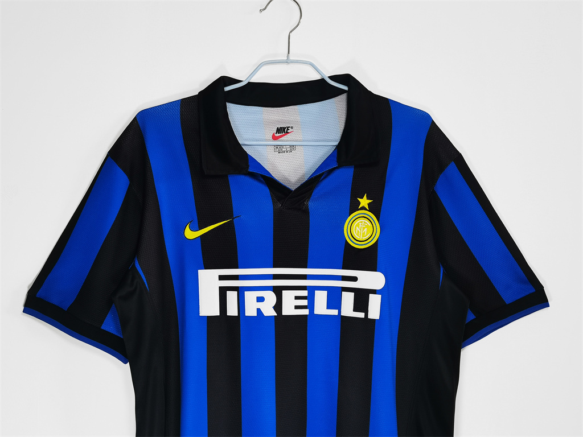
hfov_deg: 58.4
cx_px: 292
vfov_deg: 45.4
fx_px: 522
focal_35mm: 31
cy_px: 218
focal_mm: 5.58
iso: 125
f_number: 1.8
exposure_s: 1/100
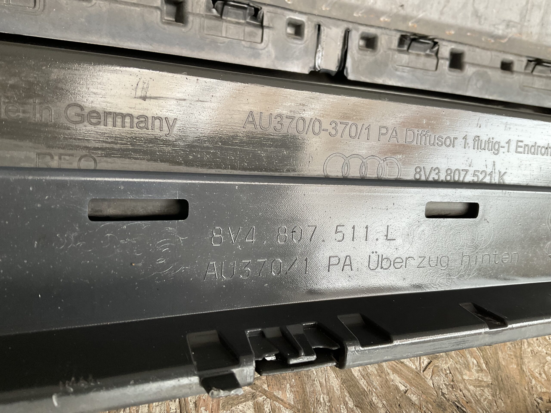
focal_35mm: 29
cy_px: 206
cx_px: 276
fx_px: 462
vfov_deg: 48.2
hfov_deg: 61.7
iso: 50
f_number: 1.8
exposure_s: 1/50
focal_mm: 3
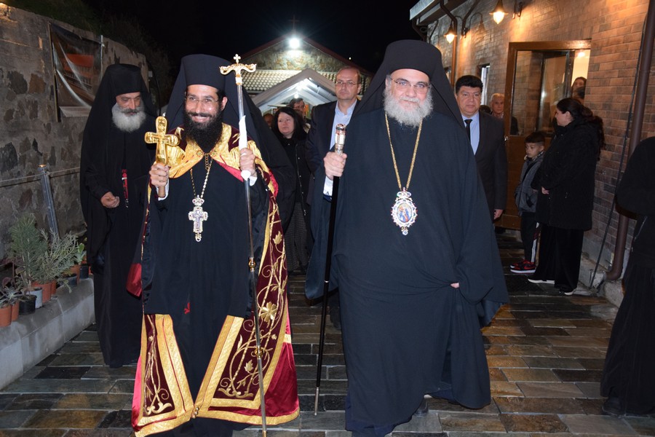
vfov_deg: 35.5
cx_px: 328
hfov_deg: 51.3
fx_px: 682
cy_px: 218
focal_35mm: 38
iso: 2000
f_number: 4
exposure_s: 1/60
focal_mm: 25
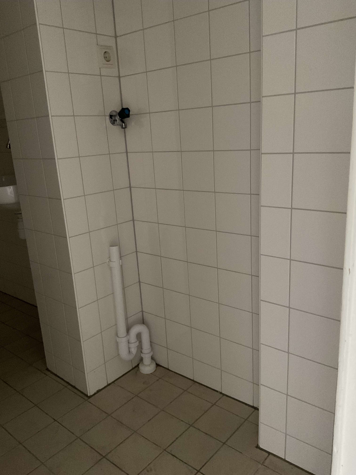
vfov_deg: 61.7
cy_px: 238
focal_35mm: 29
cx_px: 178
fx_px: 398
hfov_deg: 48.2
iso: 500
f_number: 1.8
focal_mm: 3
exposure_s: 1/25
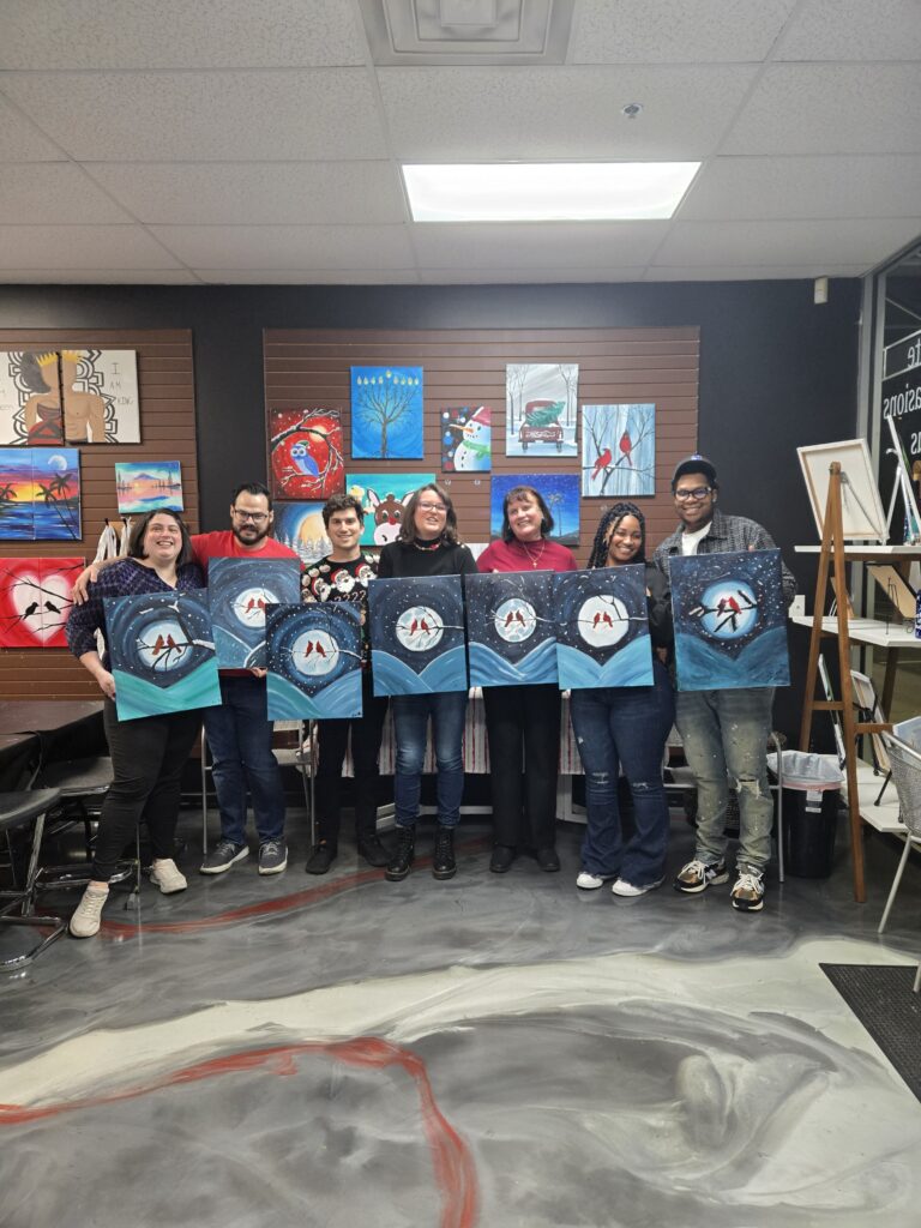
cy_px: 614
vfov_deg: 73.9
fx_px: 816
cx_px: 460
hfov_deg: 58.9
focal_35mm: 23
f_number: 1.8
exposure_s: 1/120
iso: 400
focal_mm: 5.4
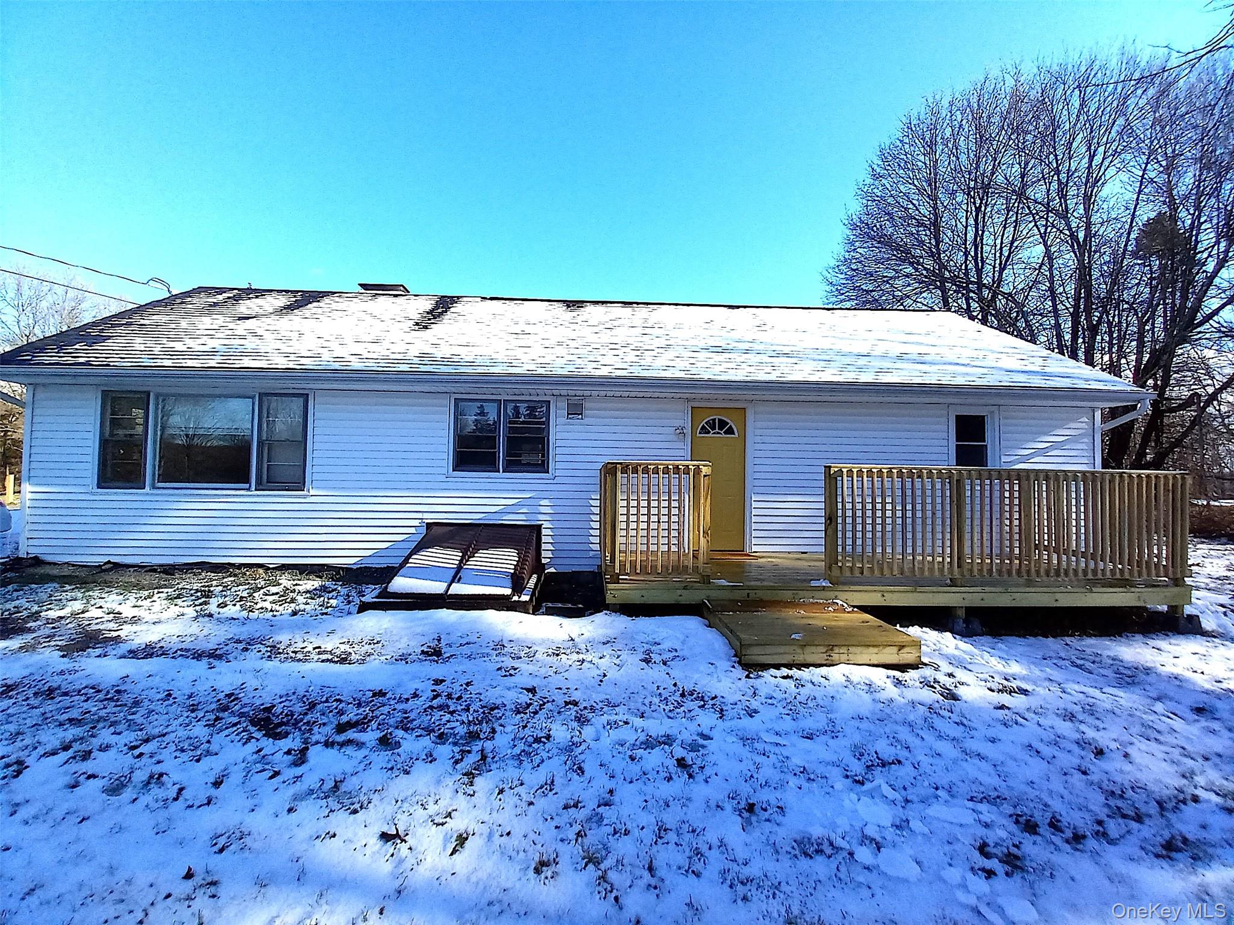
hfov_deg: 106.2
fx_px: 463
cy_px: 462
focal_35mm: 13
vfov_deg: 89.9
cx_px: 617
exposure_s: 1/630
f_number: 2.2
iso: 40
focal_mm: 1.13
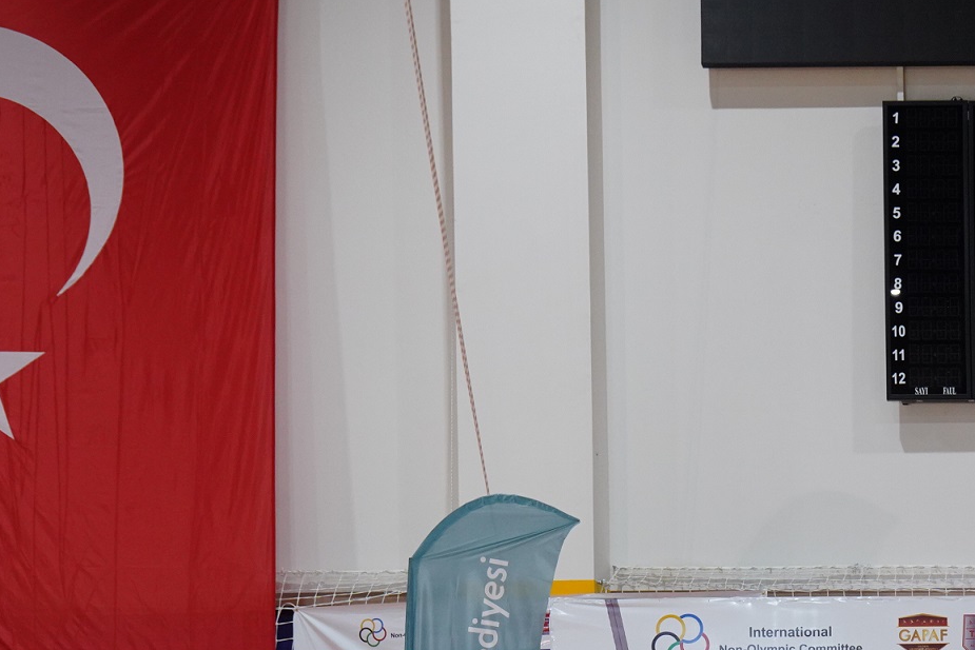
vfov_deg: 14.1
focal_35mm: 92
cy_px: 933
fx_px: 2492
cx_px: 1106
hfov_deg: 20.9
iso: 1250
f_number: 4.5
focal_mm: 31
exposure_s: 1/160
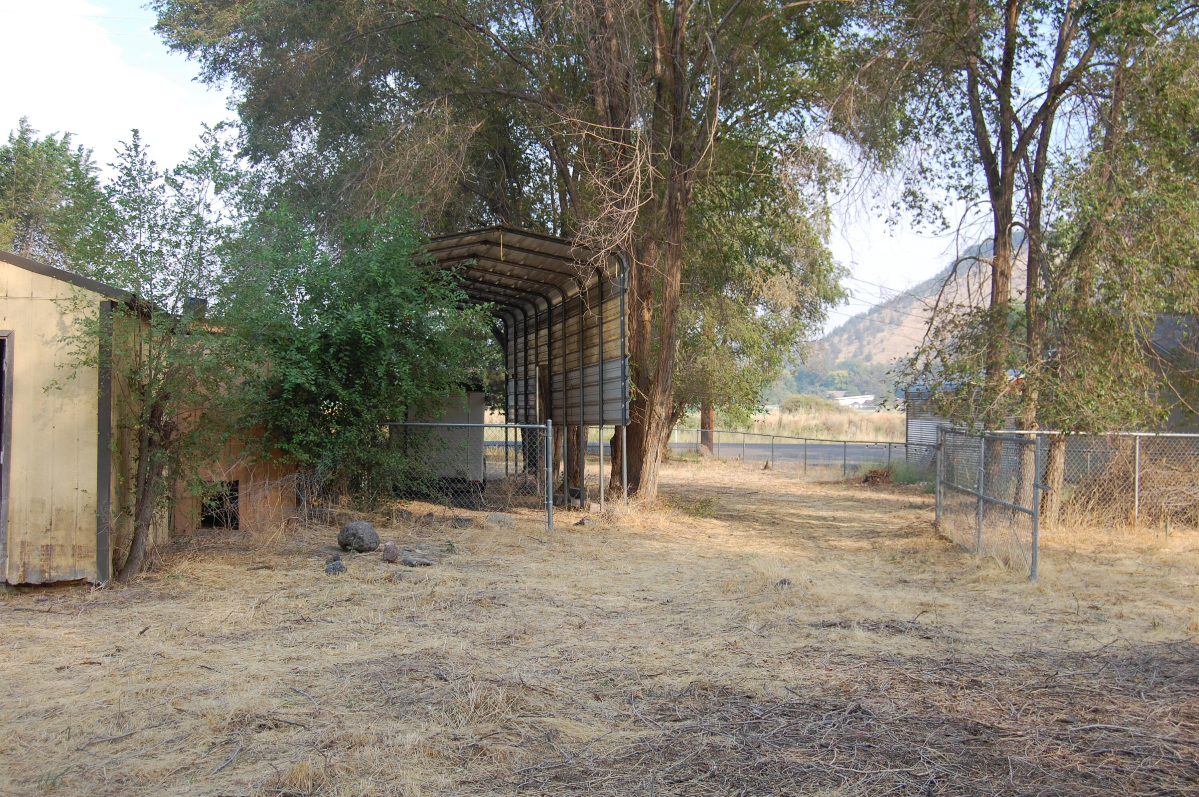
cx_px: 600
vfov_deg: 34.1
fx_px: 1298
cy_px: 398
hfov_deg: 49.6
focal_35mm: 39
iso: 200
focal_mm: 26
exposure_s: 1/160
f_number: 6.3
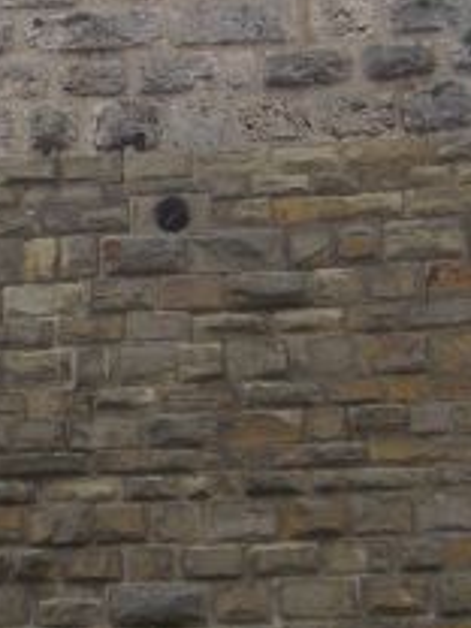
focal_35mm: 101
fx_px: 1832
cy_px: 226
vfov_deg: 19.4
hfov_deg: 14.5
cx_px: 27
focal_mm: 5.8
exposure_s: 1/125
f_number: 2.6
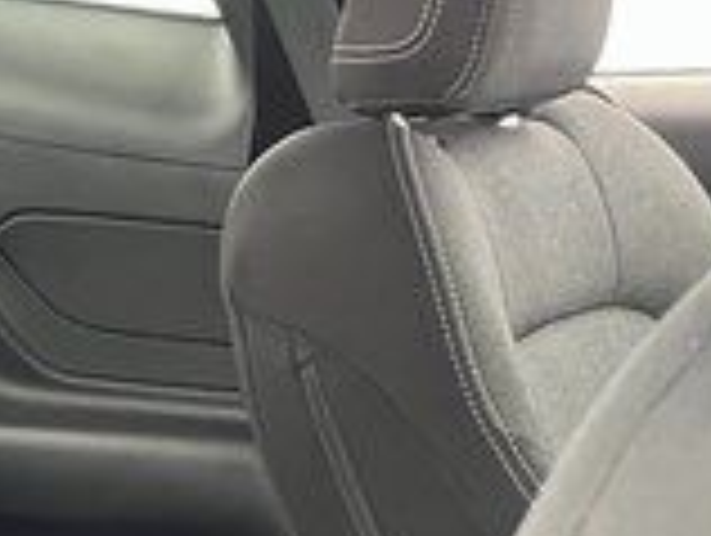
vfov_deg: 13.7
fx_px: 2160
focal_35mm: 105
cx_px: -234
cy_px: 640
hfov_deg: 17.4
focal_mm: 5.1
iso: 1000
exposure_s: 1/30
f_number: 1.6
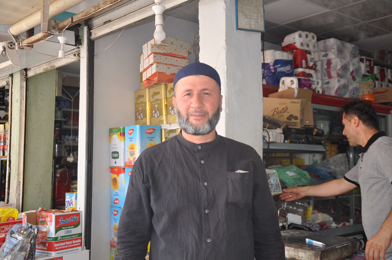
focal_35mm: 42
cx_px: 196
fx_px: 457
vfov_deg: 31.8
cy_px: 130
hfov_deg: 46.4
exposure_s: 1/200
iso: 360
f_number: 4
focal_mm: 28
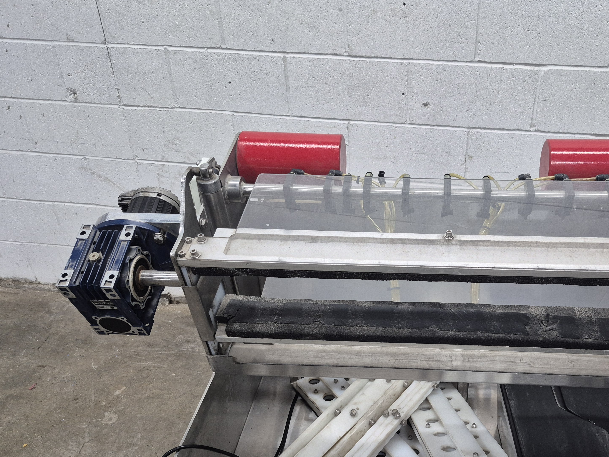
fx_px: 563
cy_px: 286
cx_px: 406
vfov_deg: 43.8
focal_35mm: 32
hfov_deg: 55.6
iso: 250
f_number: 1.8
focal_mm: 5.4
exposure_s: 1/120
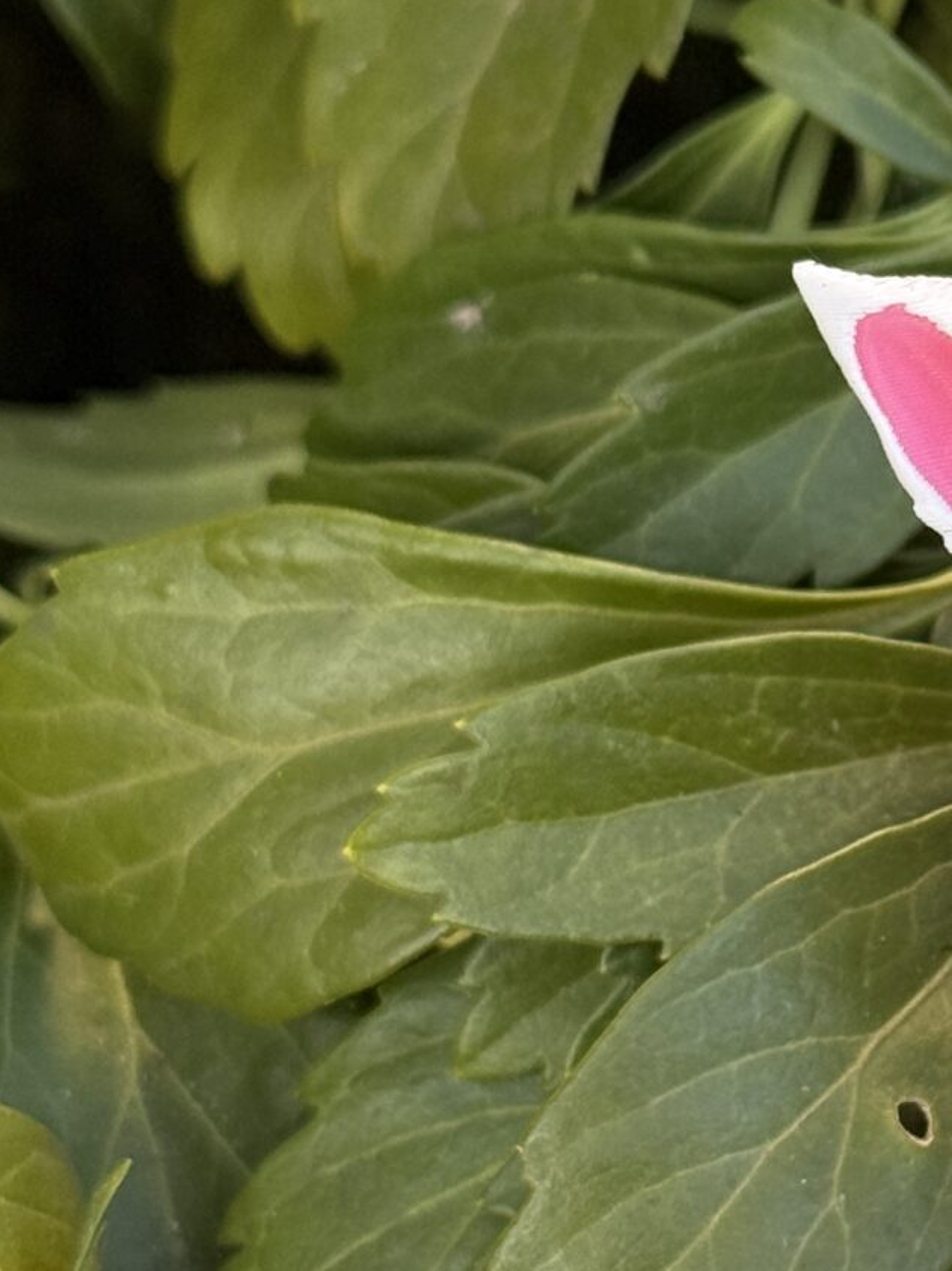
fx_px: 5356
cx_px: 1362
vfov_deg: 13.5
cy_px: 865
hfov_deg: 9.9
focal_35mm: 146
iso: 64
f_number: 1.78
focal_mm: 6.76
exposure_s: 1/481
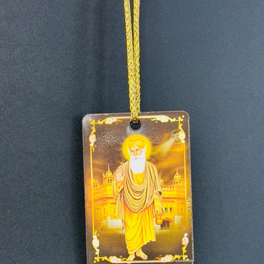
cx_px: 132
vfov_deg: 29.9
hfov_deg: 30.0
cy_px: 173
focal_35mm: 57
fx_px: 492
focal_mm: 6.76
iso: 500
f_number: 1.78
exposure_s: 1/38
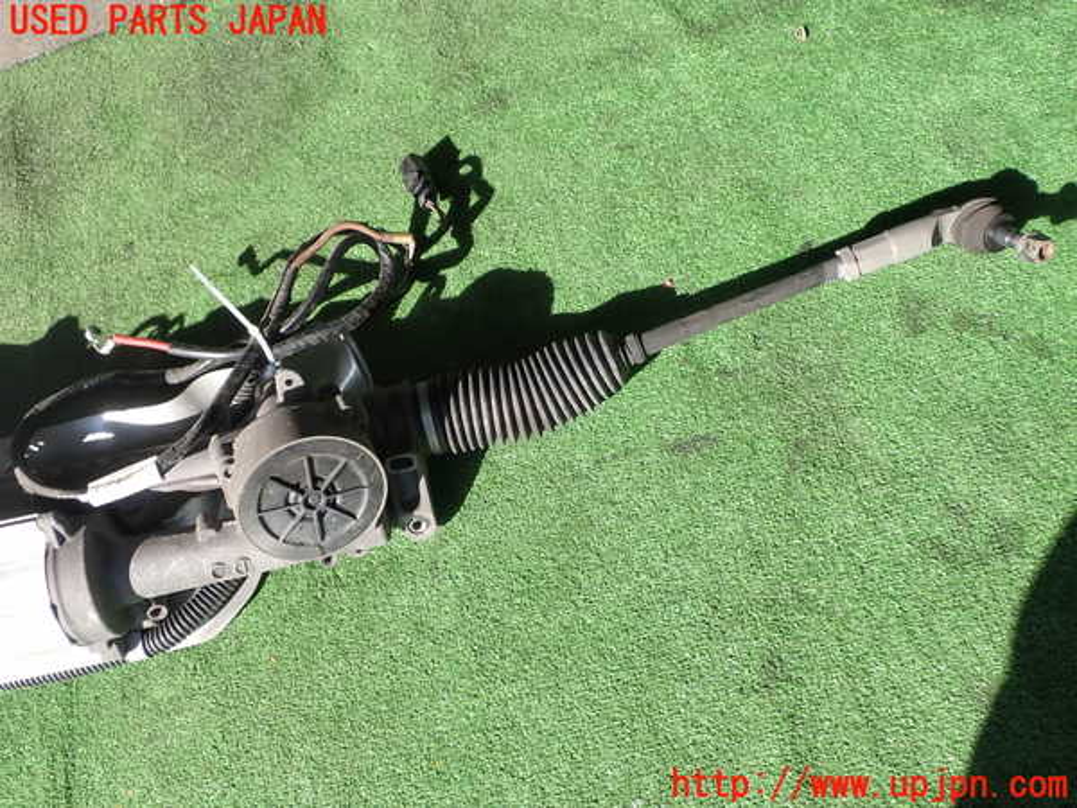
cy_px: 404
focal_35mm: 36
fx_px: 1120
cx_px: 538
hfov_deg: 51.4
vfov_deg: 39.7
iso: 100
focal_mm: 6.37
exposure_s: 1/400
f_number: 3.5
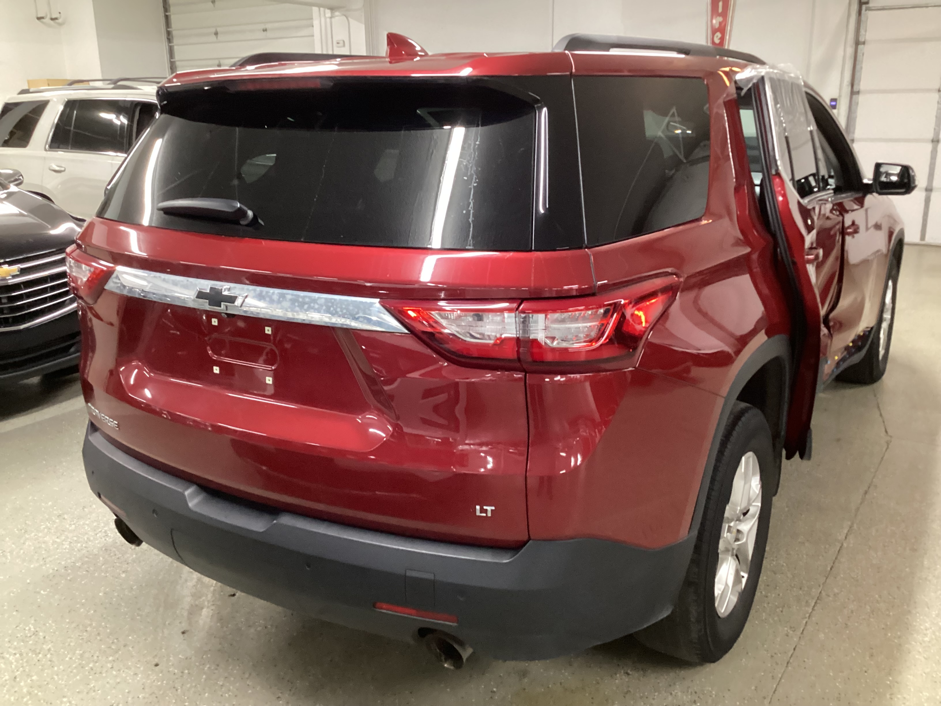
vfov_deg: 45.4
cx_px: 470
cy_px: 353
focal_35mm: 31
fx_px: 843
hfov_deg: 58.4
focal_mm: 3.3
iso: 400
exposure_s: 1/30
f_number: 2.4
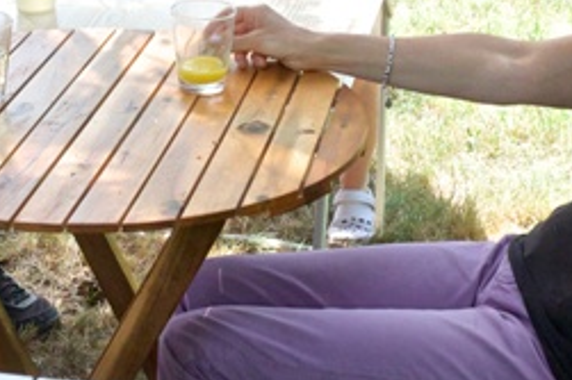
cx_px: 57
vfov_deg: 13.3
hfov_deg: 19.7
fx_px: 1620
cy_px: 58
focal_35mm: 102
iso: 2000
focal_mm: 21.4
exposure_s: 1/420
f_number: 10
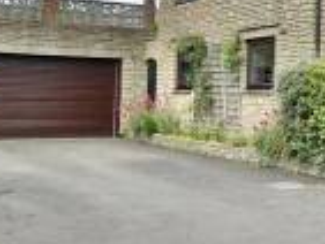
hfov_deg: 26.9
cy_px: 63
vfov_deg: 21.5
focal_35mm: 68
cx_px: 330
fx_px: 639
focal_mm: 14
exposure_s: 1/200
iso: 200
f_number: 6.3
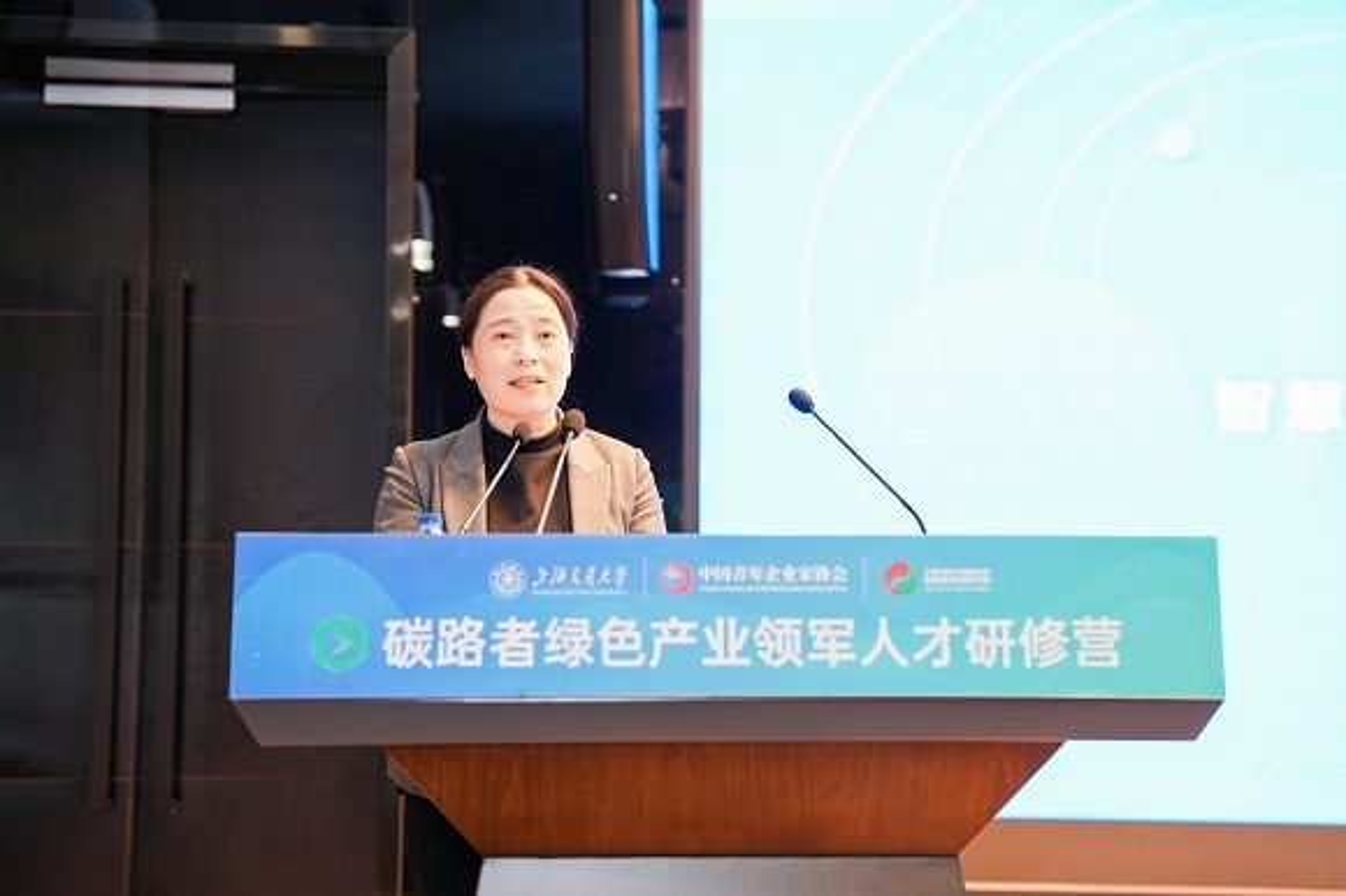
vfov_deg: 19.4
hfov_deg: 28.9
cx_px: 673
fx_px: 2616
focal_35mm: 70
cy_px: 448
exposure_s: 1/100
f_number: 3.2
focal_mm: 70
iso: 1000
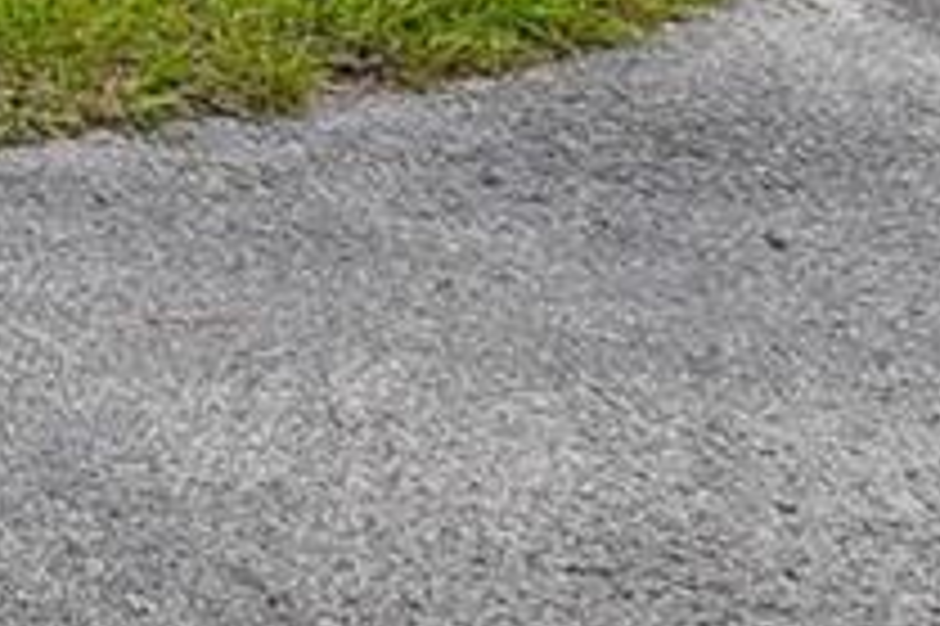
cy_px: -824
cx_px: -1682
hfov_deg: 11.9
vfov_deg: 10.4
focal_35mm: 115
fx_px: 3000
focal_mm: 10
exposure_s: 1/250
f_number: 7.1
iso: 100
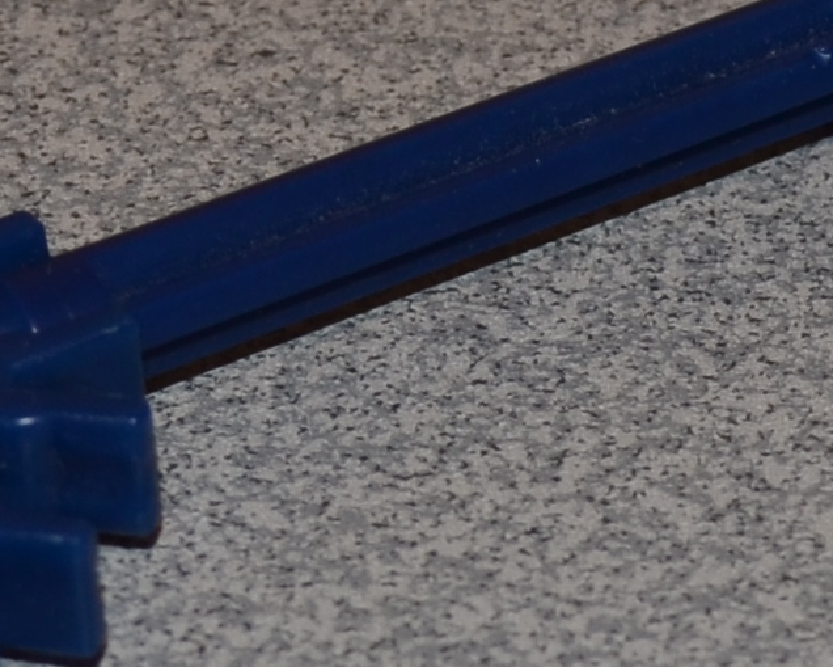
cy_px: 193
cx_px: 989
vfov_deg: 5.5
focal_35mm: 283
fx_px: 6978
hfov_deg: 6.8
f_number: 5.6
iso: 200
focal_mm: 26
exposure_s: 1/30
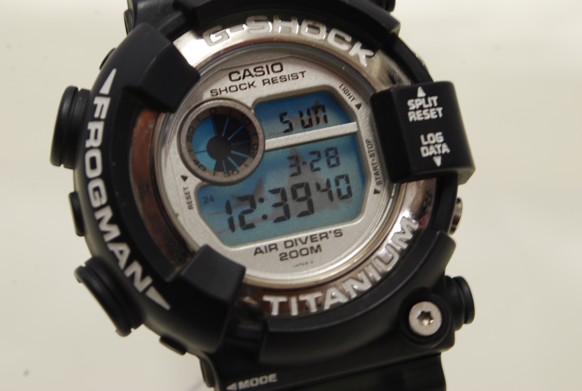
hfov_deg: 24.6
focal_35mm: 82
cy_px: 196
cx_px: 291
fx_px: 1336
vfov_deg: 16.6
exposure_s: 1/4
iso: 200
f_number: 11
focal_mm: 55
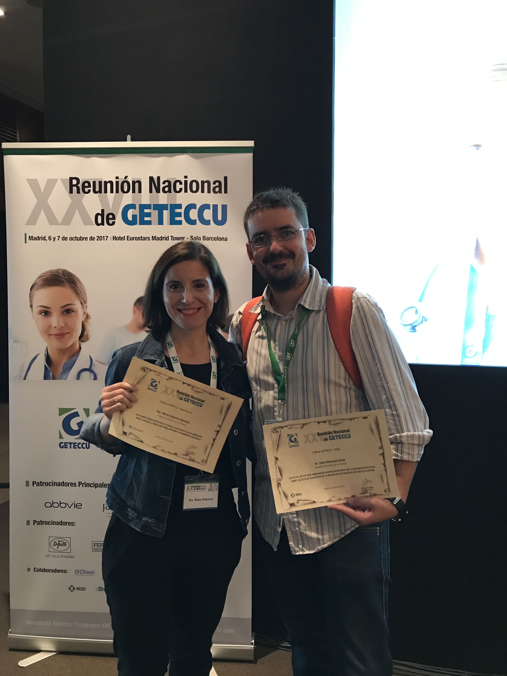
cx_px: 254
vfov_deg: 63.4
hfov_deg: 49.7
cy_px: 338
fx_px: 547
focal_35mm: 28
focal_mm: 3.99
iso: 100
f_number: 1.8
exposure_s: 1/14
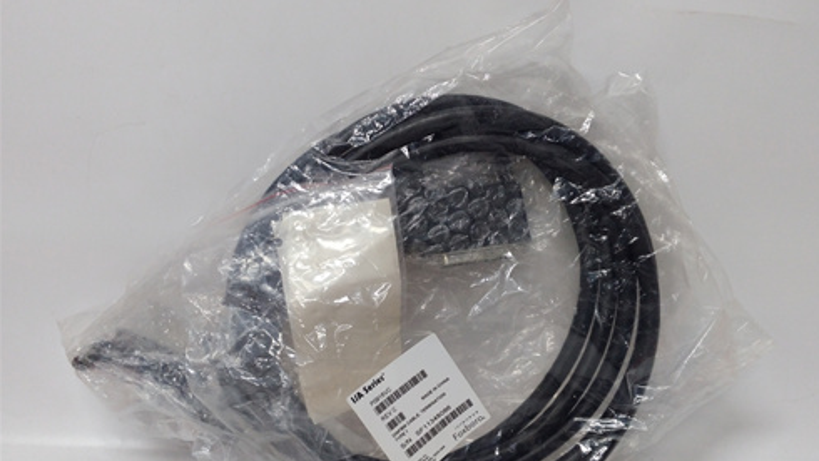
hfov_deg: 64.3
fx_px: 652
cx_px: 416
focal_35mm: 30
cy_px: 298
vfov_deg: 38.6
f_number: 2
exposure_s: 1/33
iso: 194
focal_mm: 3.79
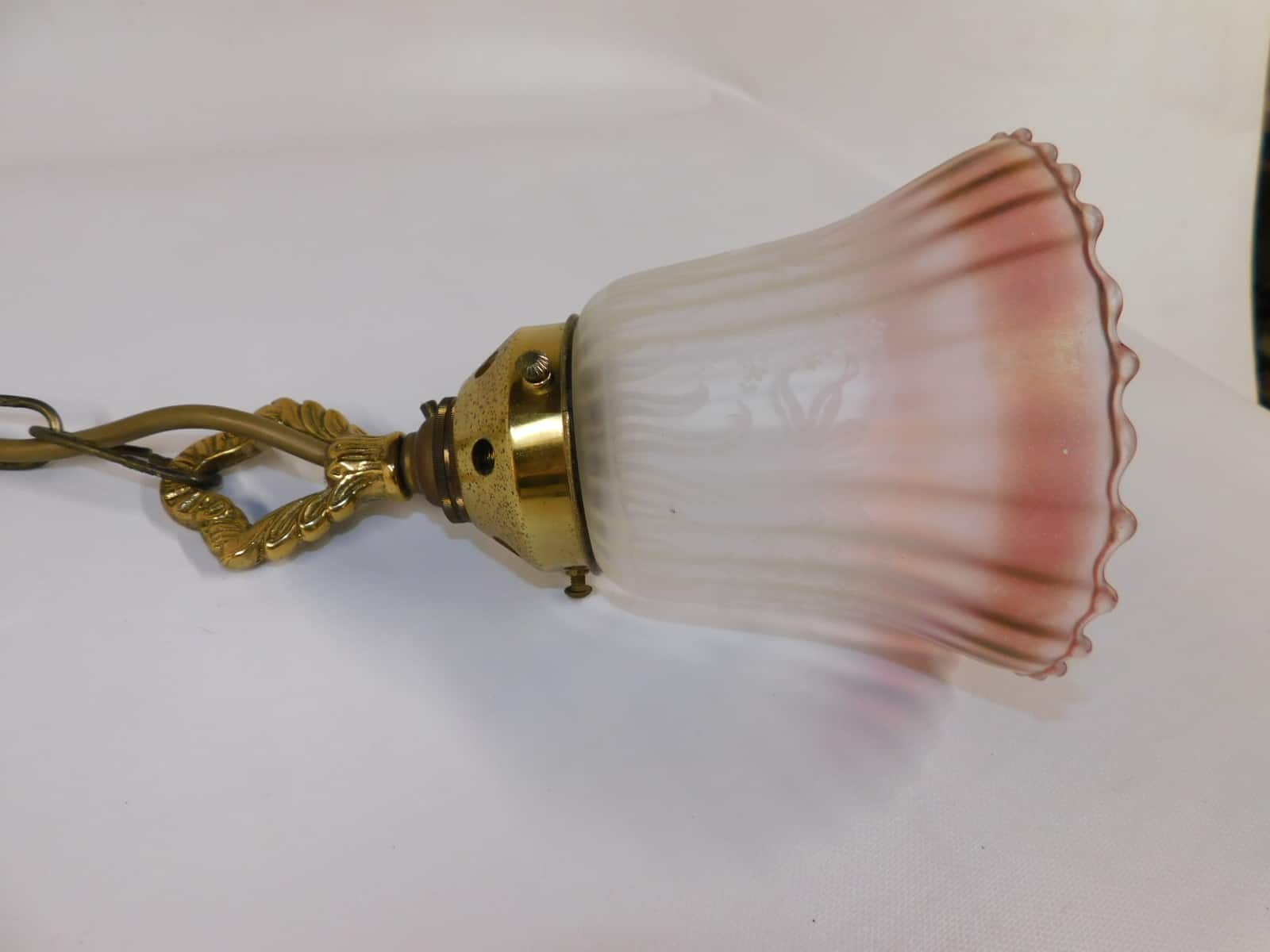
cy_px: 476
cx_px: 635
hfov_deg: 73.9
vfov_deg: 58.9
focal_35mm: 23
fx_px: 844
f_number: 3
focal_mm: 4
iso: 125
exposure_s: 1/40
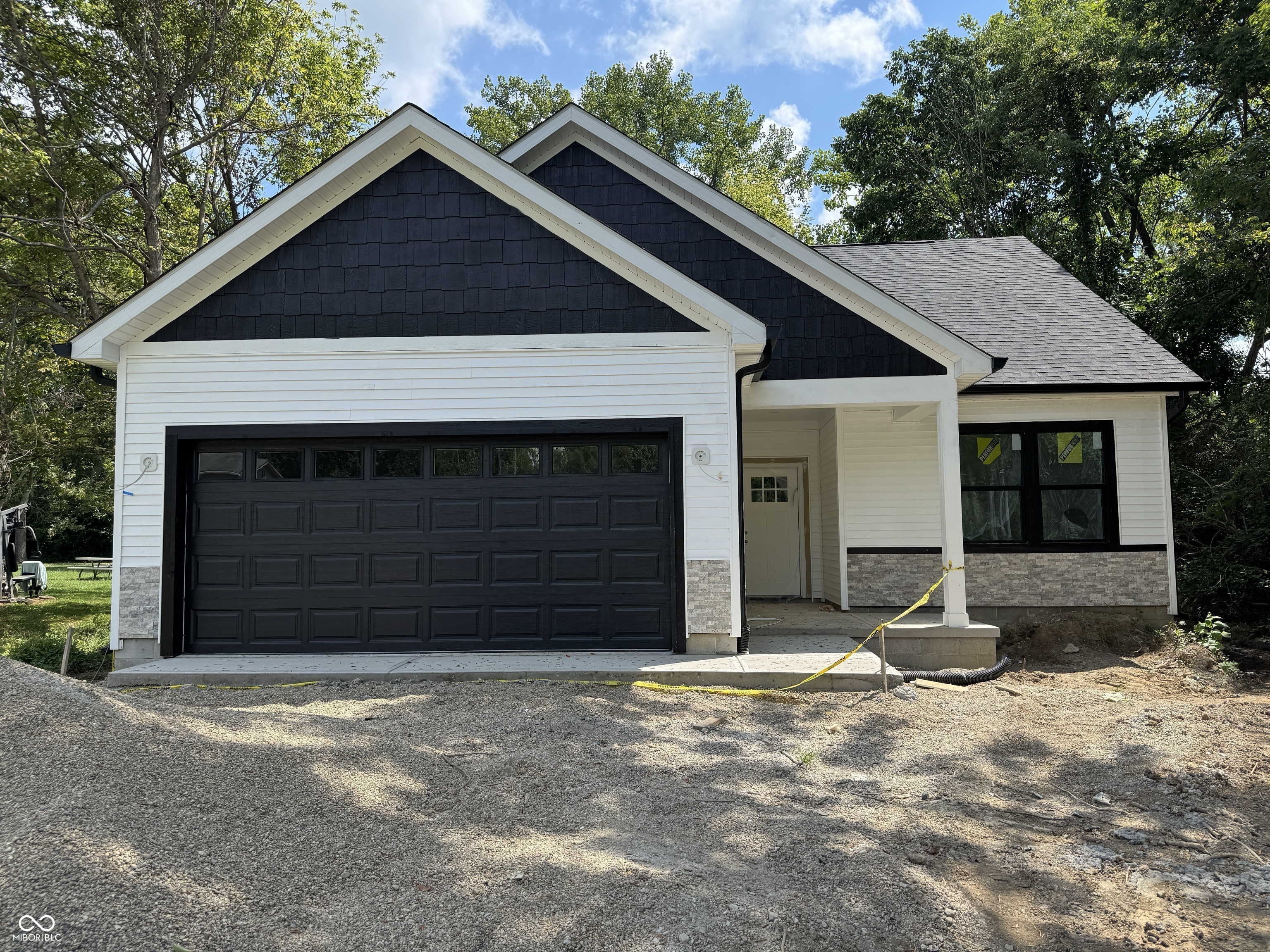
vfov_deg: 56.8
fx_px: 881
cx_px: 635
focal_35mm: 24
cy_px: 476
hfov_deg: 71.6
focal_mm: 6.76
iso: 80
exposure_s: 1/2174
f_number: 1.78
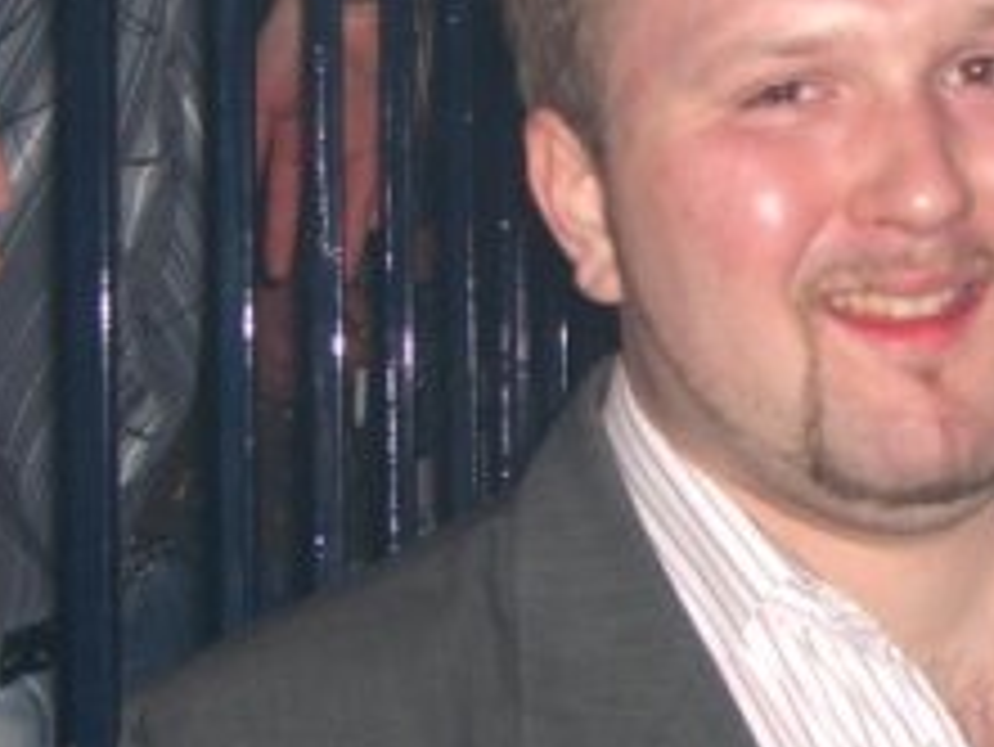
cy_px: 288
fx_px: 3591
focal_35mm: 125
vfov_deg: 11.9
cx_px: 958
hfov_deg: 15.5
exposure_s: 1/60
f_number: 3.1
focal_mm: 9.5
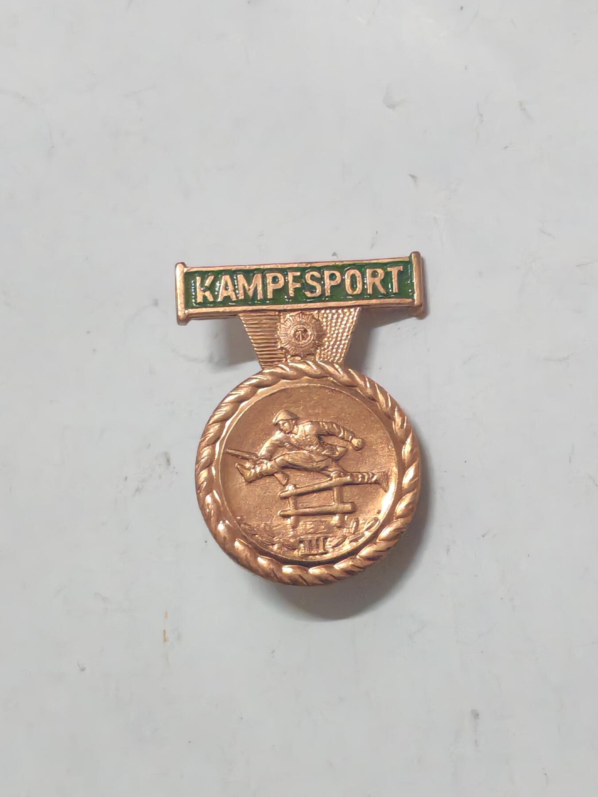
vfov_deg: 18.9
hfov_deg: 14.2
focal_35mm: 104
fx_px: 2396
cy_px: 398
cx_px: 299
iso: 1000
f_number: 1.95
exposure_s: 1/33
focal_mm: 5.52
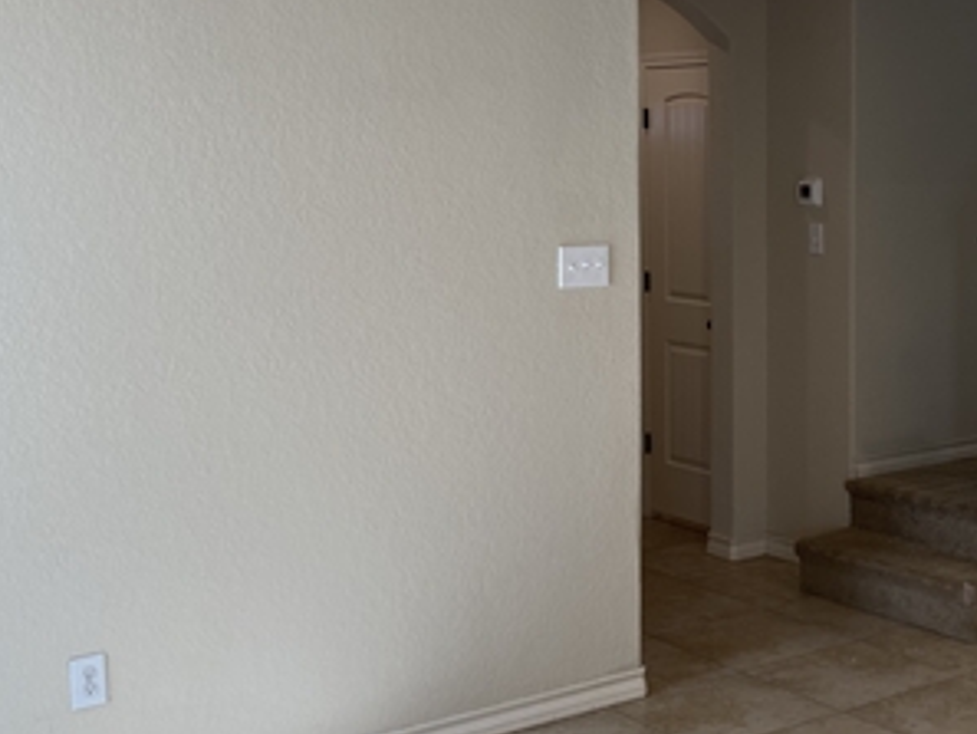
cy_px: 267
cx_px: 865
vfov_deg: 26.0
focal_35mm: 56
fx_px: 1581
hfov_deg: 32.7
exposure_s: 1/120
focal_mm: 4.25
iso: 64
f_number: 1.8
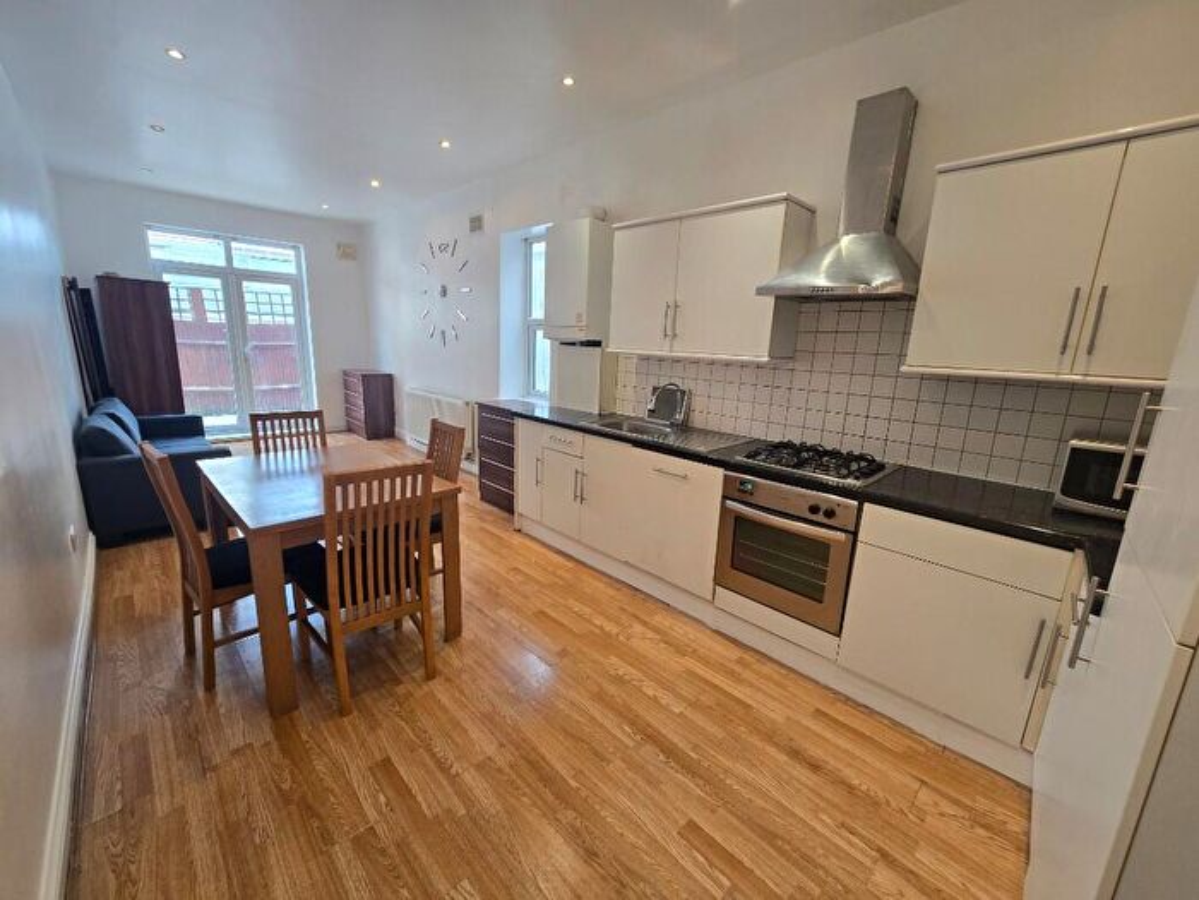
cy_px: 450
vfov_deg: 89.9
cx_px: 600
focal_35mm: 13
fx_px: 450
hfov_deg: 106.2
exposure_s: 1/50
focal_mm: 2.2
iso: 64
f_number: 2.2
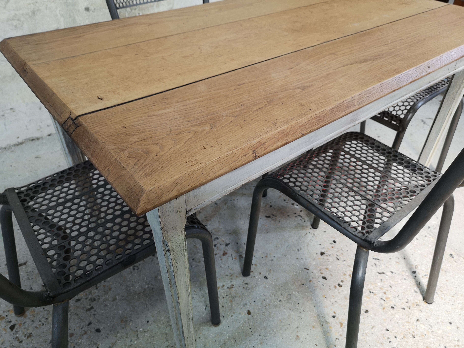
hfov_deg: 65.3
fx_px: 362
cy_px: 174
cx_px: 232
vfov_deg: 51.4
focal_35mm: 27
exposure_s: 1/50
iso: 100
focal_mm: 5.58
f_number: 1.8
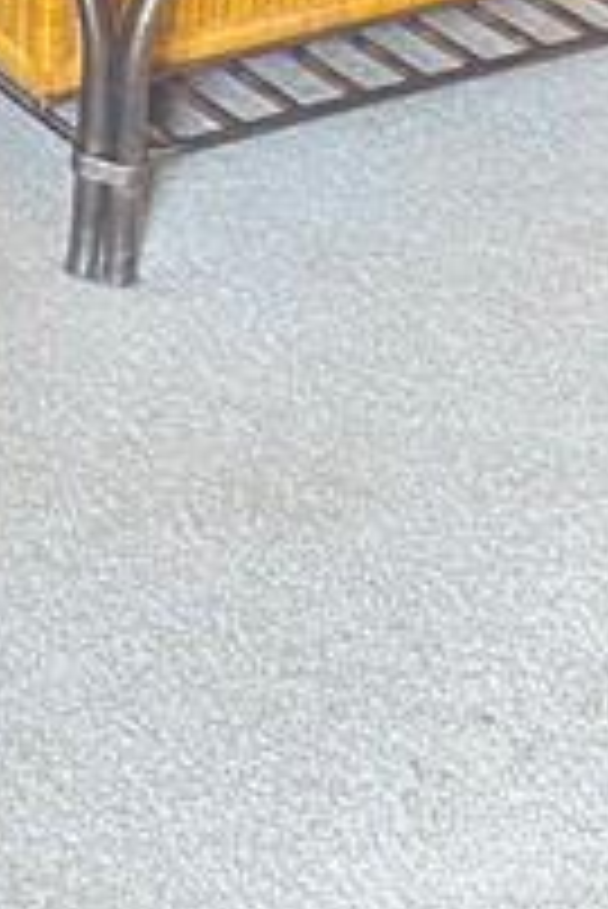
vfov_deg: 13.6
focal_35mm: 137
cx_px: -567
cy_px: -644
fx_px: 3464
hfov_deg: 9.4
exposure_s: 1/60
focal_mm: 4.25
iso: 200
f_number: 1.8
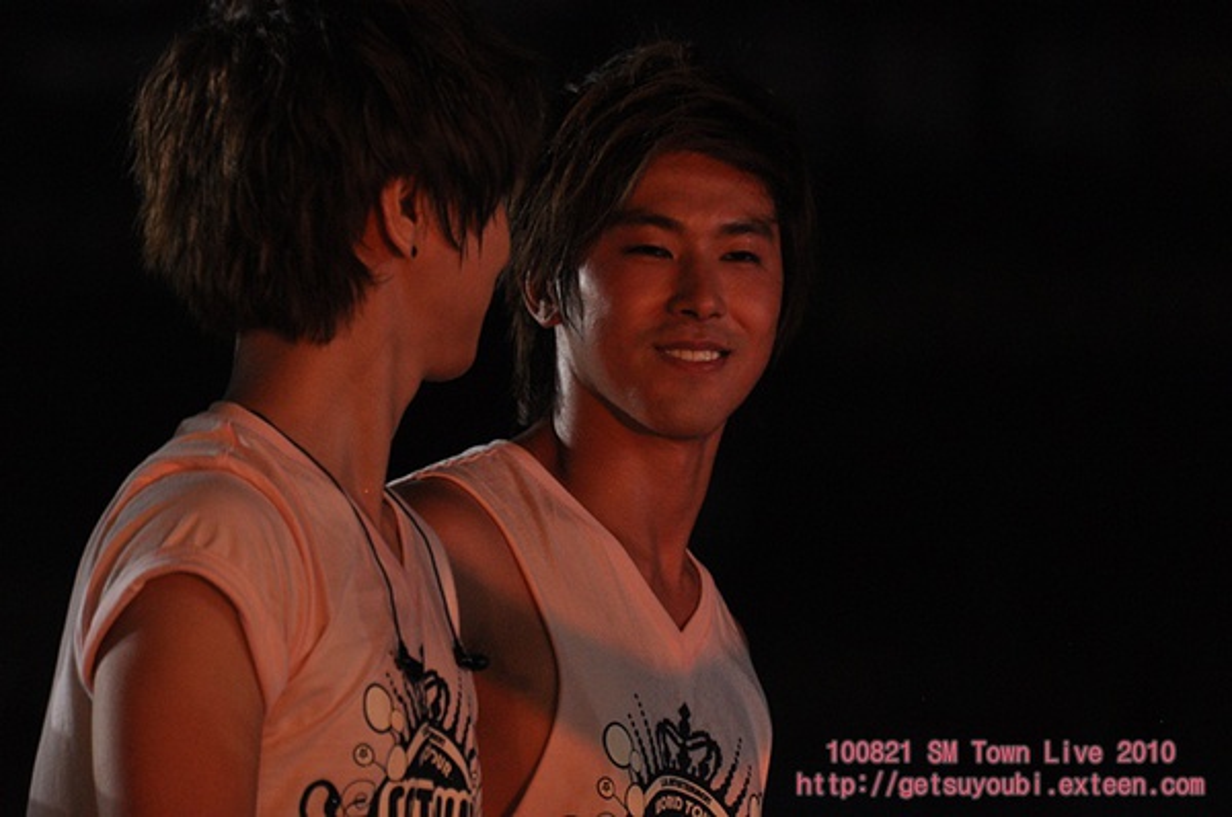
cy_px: 408
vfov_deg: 3.0
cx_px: 616
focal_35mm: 450
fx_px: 15375
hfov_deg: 4.6
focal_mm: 300
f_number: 5.6
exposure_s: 1/125
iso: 1000
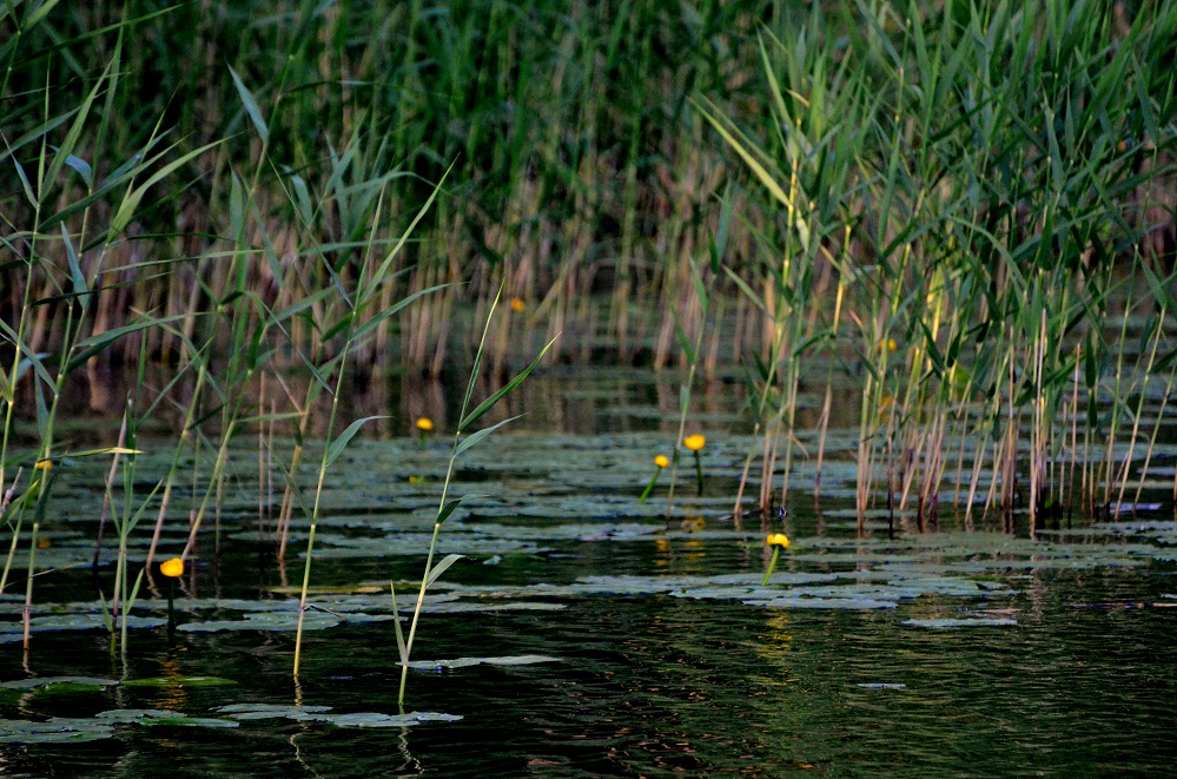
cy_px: 390
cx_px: 588
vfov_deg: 3.4
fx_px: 13210
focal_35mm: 405
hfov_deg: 5.1
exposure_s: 1/2000
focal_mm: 270
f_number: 5.6
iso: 3200
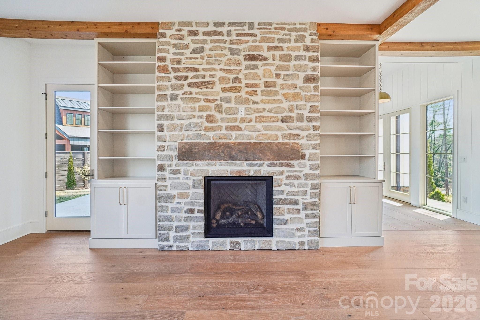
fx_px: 200
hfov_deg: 100.4
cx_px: 240
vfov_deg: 77.3
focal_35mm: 15
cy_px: 160
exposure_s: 1/25
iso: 400
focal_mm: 10
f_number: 8
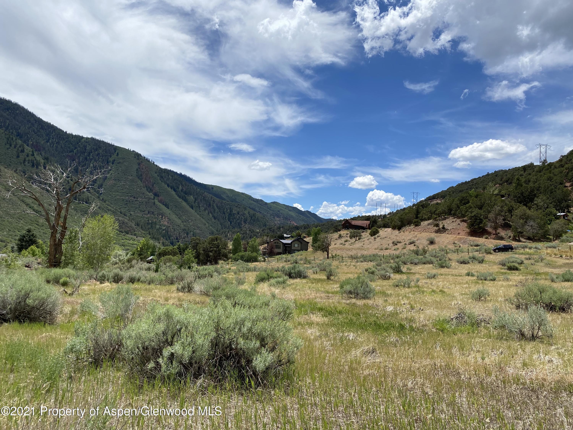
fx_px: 430
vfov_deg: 53.1
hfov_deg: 67.3
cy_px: 215
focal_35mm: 26
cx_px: 286
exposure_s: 1/5495
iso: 32
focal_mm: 4.25
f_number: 1.8
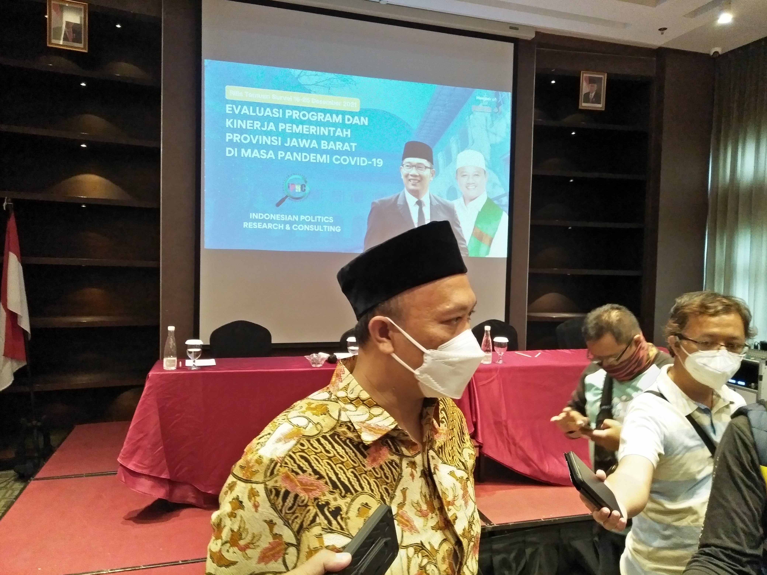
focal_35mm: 20
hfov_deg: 81.7
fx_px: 443
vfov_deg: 66.0
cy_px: 288
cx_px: 384
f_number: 2.2
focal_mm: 3.46
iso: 275
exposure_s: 1/25
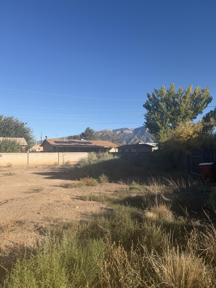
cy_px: 144
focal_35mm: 24
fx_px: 200
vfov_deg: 71.6
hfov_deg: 56.8
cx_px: 108
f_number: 1.78
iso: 80
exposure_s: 1/2801
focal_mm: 6.76
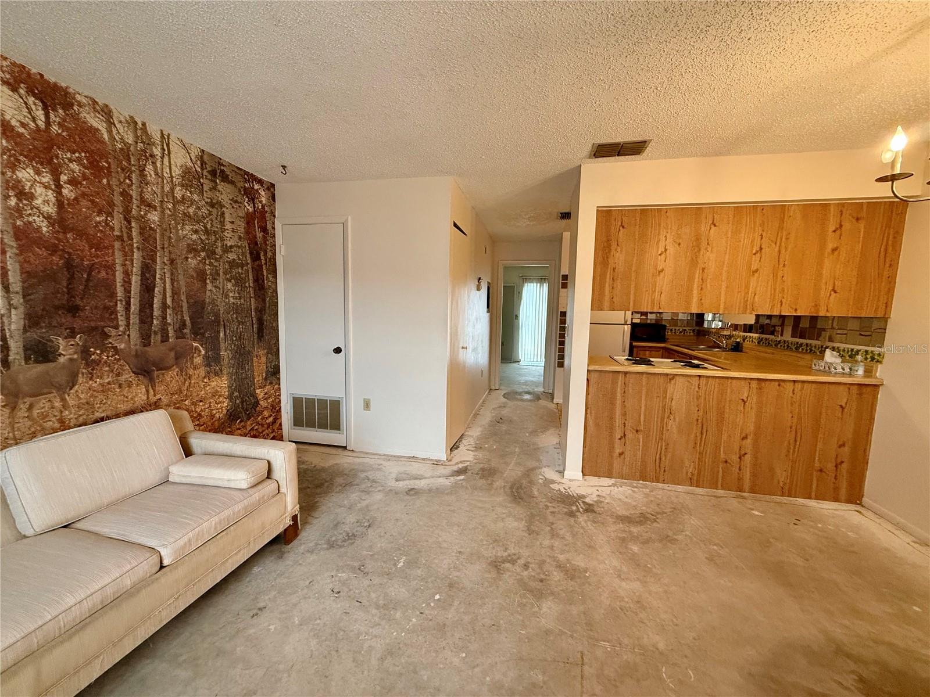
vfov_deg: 85.7
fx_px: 376
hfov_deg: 102.1
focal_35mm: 14
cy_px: 348
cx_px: 465
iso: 320
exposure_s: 1/60
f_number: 2.2
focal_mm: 2.22
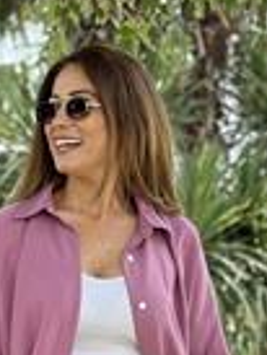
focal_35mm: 177
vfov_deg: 11.0
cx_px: 96
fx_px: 1817
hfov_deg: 8.4
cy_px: 417
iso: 80
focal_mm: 6.86
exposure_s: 1/1062
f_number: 1.78
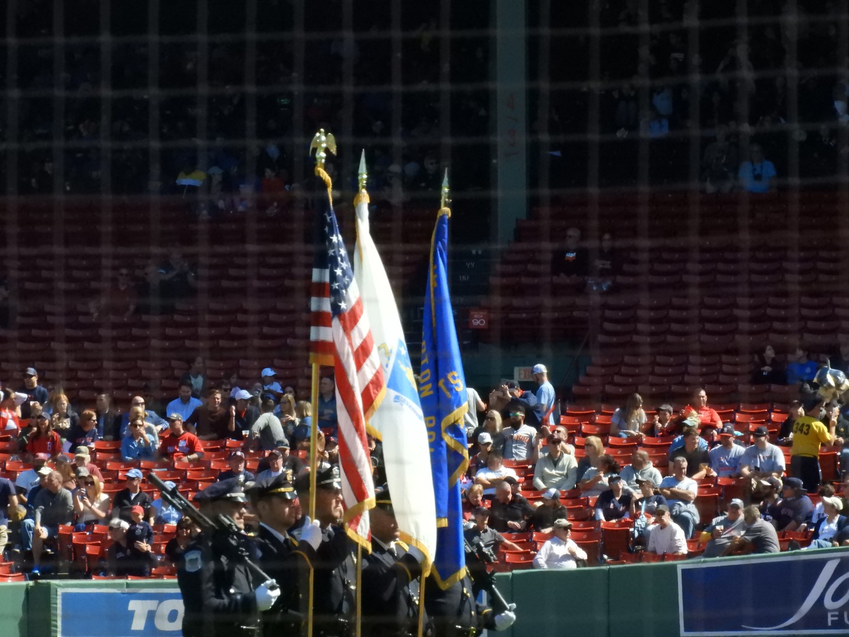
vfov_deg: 3.3
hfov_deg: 4.4
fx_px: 11037
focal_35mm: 450
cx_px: 424
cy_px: 318
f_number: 8
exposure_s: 1/2500
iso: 1600
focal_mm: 80.6
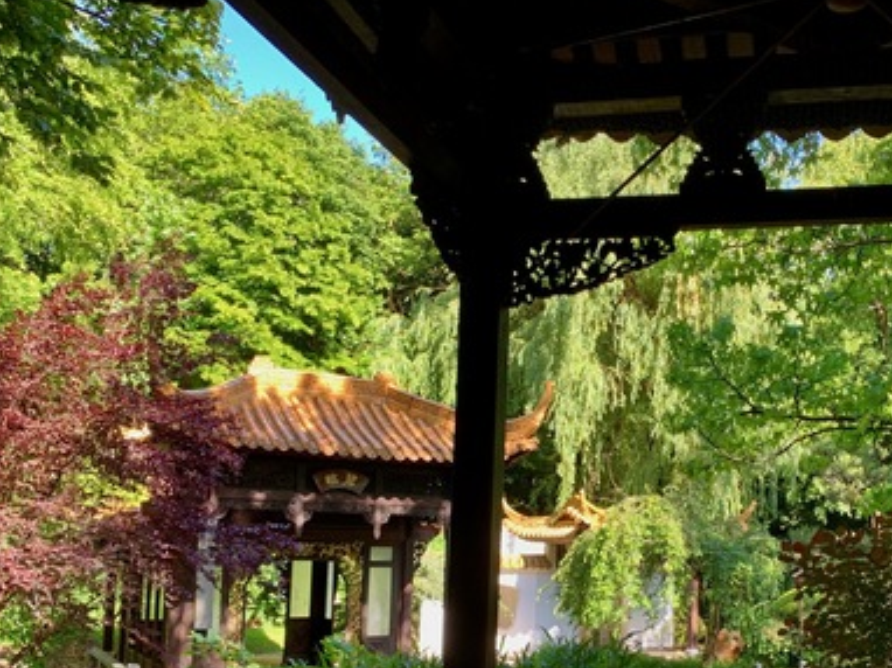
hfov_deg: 45.8
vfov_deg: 35.3
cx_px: 620
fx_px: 1030
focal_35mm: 40
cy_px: 483
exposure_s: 1/121
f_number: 1.8
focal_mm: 4.25
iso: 25
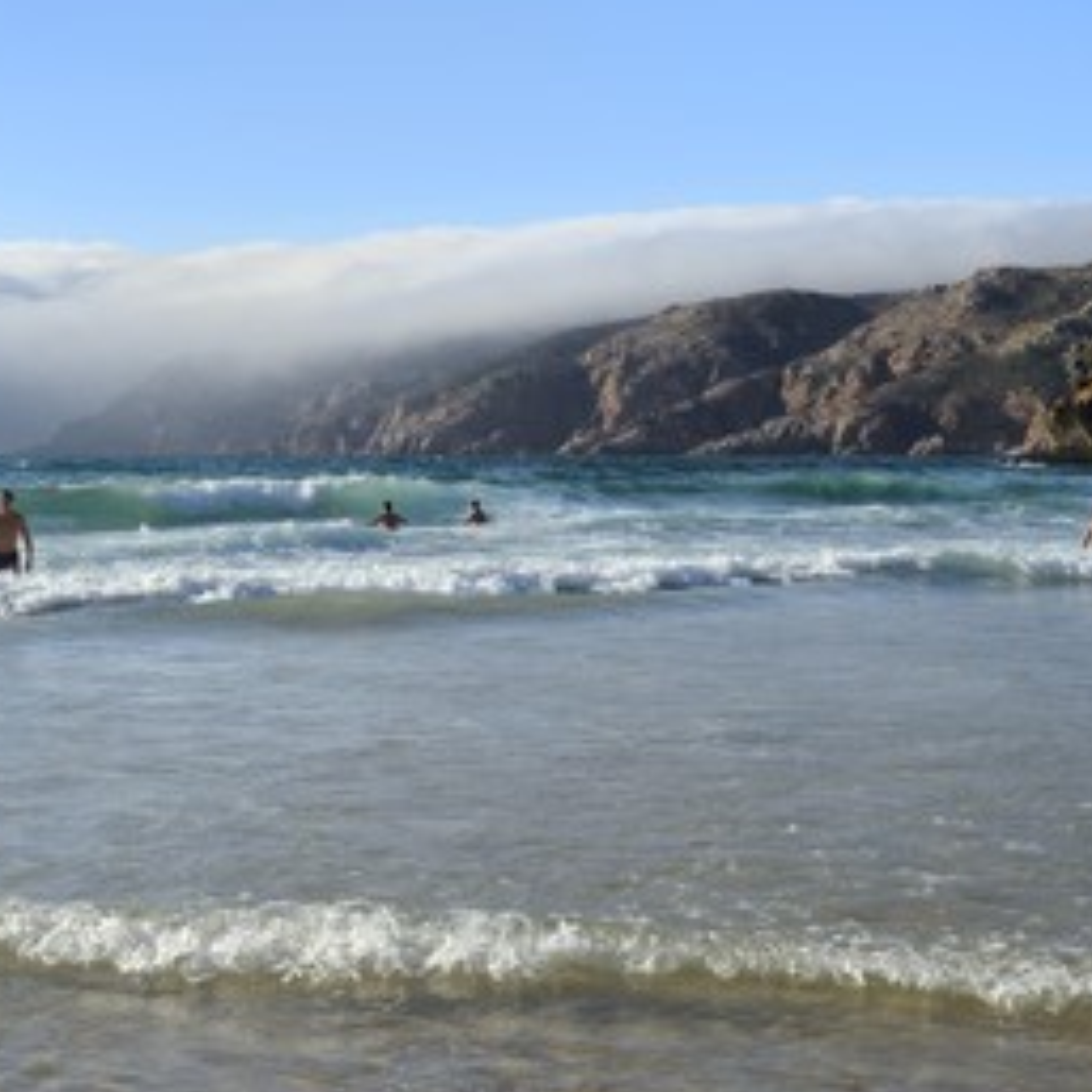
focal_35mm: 61
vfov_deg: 28.2
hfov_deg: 28.1
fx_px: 2177
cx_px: 489
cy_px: 535
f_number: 11
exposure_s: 1/500
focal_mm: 44
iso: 200
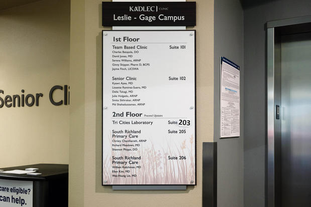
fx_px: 337
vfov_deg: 34.2
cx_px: 156
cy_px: 104
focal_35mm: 39
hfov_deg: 49.5
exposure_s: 1/20
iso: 800
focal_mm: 39
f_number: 7.1
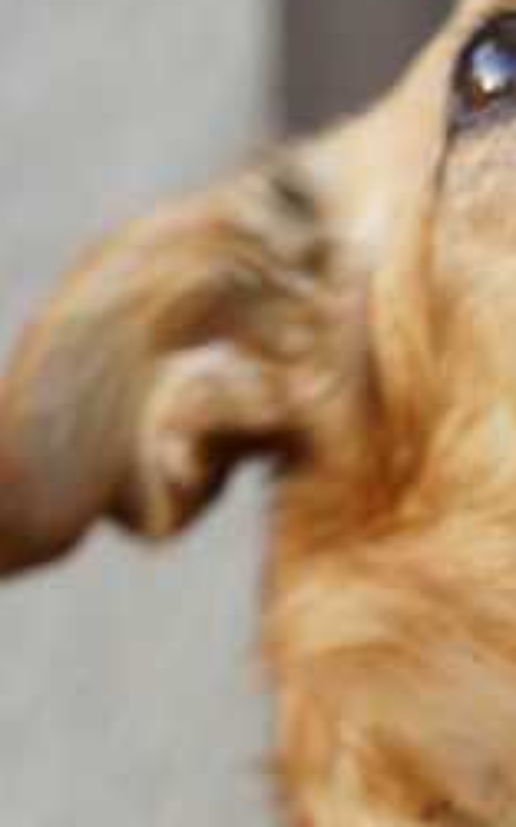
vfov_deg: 9.5
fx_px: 4956
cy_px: 192
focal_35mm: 220
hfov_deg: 5.9
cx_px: 671
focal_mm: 90
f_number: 4
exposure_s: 1/160
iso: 250
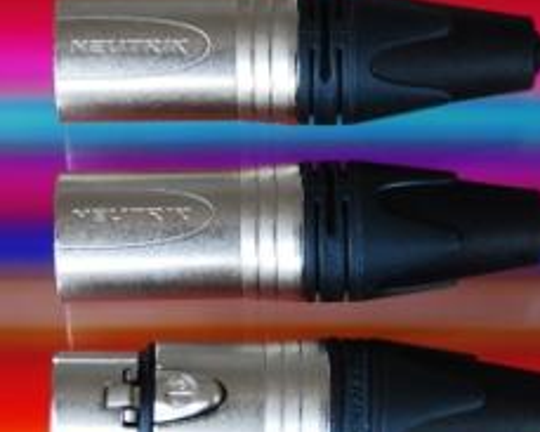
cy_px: 215
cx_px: 297
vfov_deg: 7.5
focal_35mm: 207
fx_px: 3306
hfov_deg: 9.3
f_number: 5.6
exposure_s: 1/20
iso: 500
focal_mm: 75
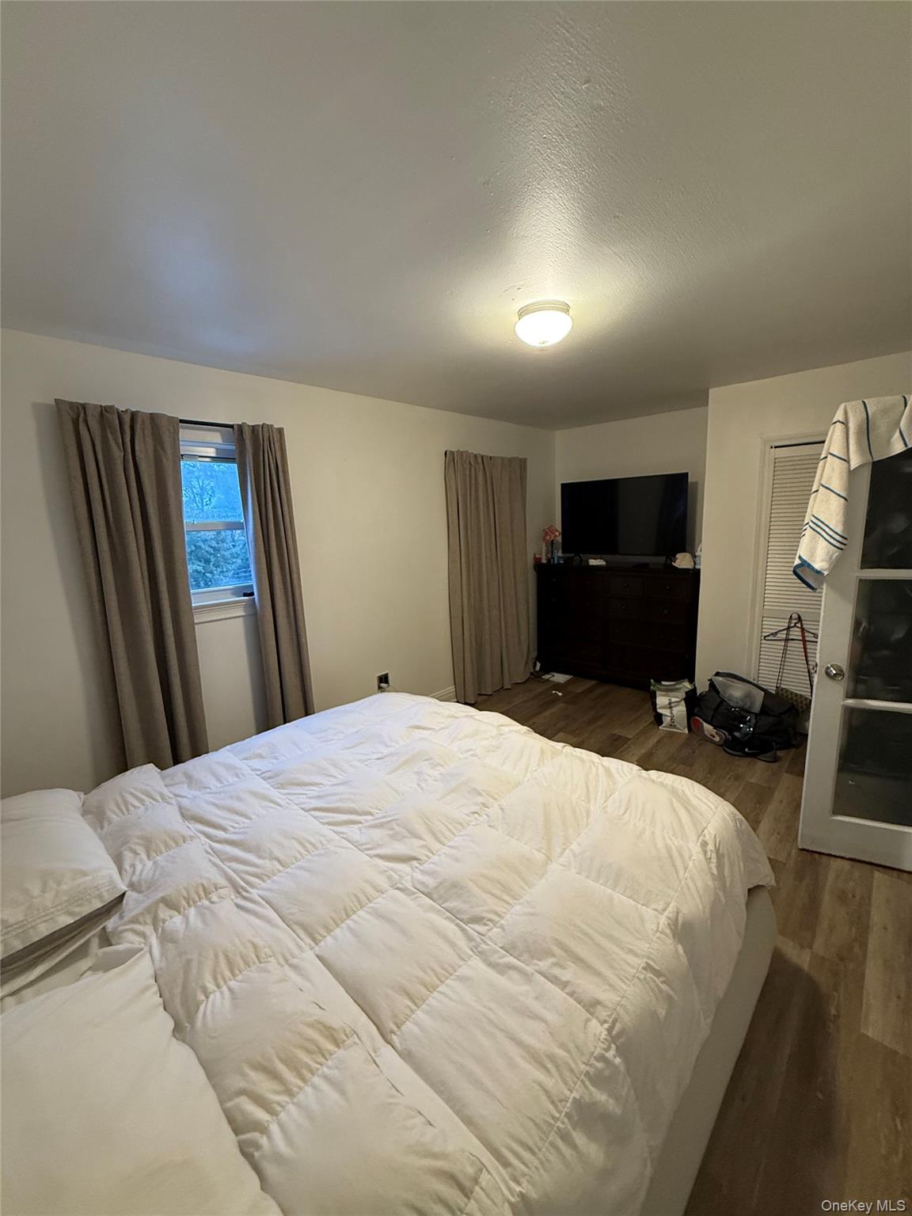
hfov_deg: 85.7
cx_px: 456
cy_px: 608
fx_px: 492
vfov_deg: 102.1
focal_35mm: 14
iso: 320
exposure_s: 1/60
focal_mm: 2.22
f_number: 2.2
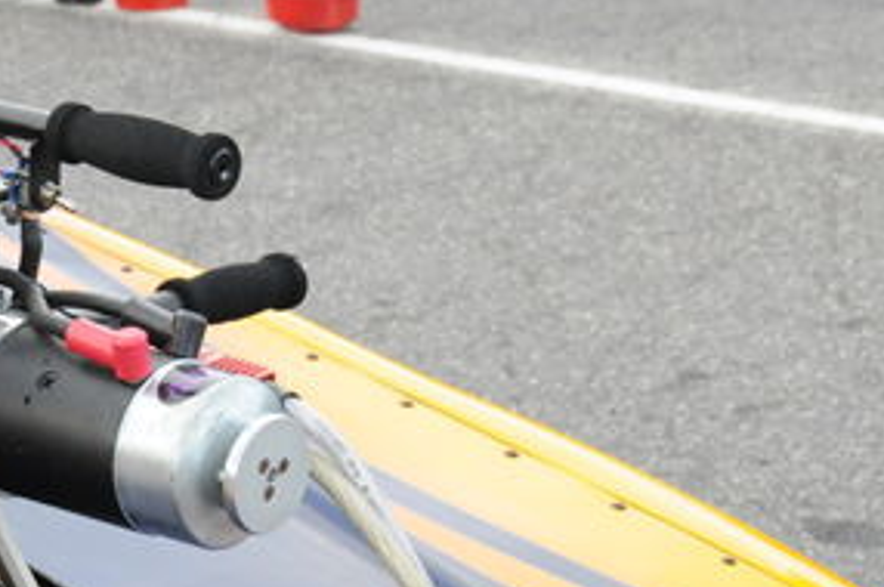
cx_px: -28
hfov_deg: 12.1
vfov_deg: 8.2
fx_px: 4121
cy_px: 323
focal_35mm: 168
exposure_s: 1/320
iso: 1600
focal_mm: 50
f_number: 9
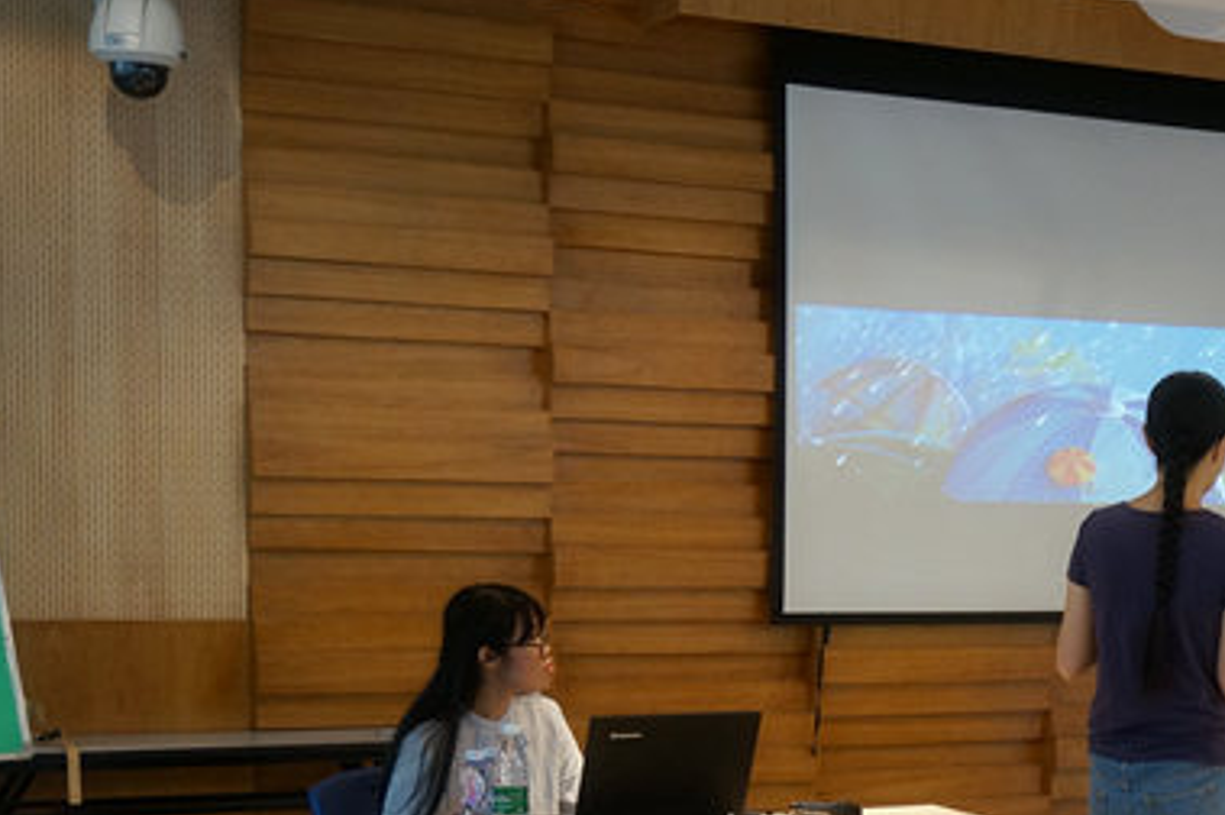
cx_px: 1173
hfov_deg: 24.7
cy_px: 771
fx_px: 2688
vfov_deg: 16.9
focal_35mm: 79
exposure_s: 1/60
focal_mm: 25
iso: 640
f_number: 4.5
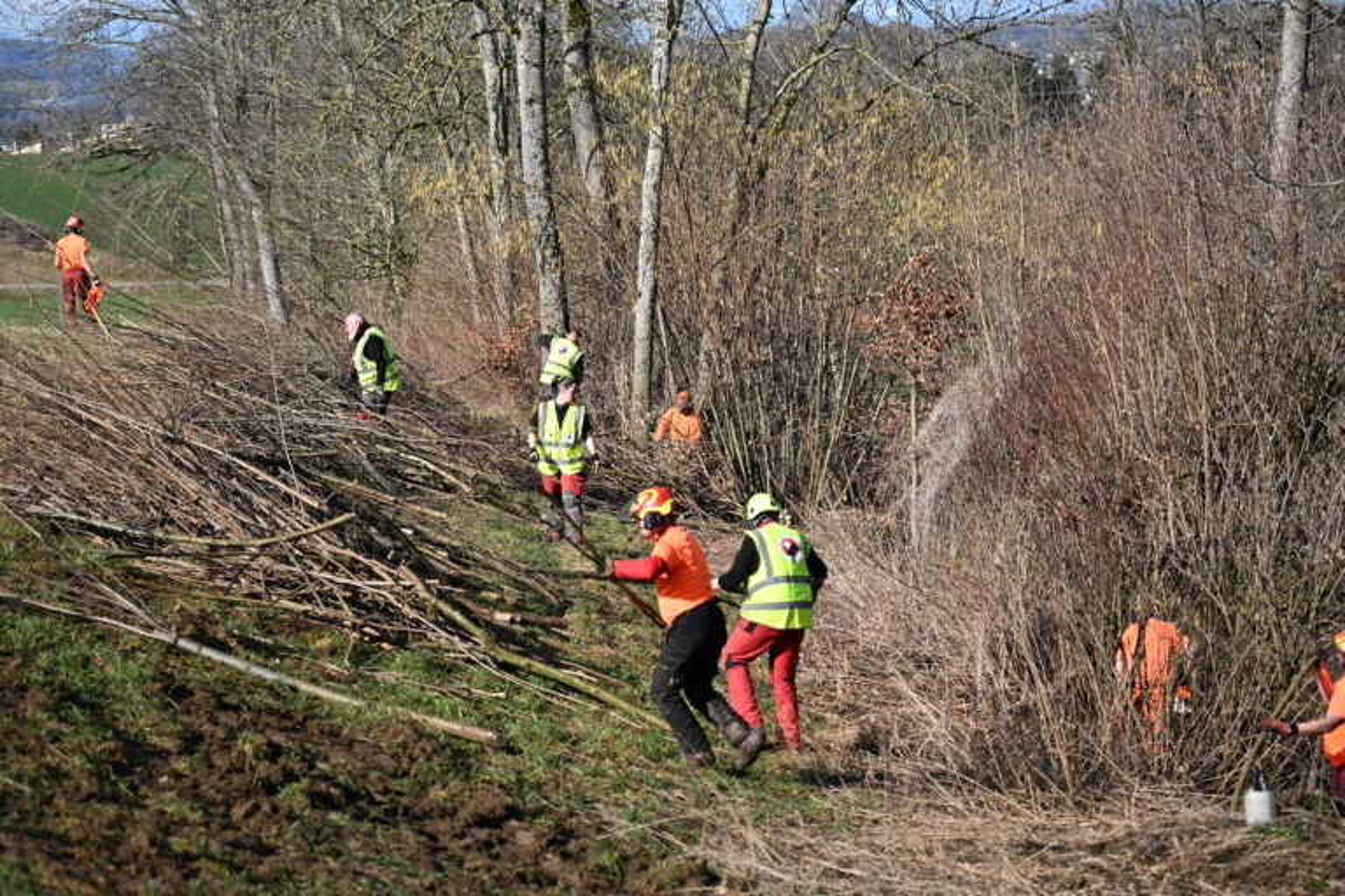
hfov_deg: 20.4
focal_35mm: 100
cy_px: 448
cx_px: 672
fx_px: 3736
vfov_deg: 13.7
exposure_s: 1/1600
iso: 320
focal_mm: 100
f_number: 4.5
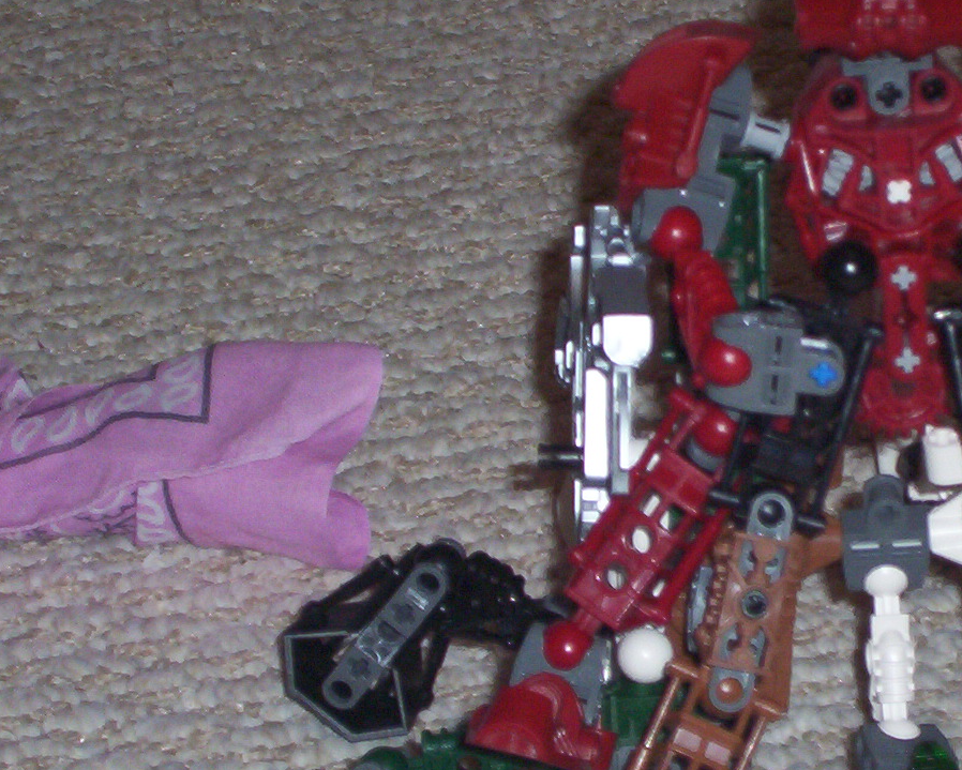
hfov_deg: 10.0
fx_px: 5468
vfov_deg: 8.1
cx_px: 833
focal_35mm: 192
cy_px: 416
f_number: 4.72
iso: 140
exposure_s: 1/90
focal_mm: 16.61
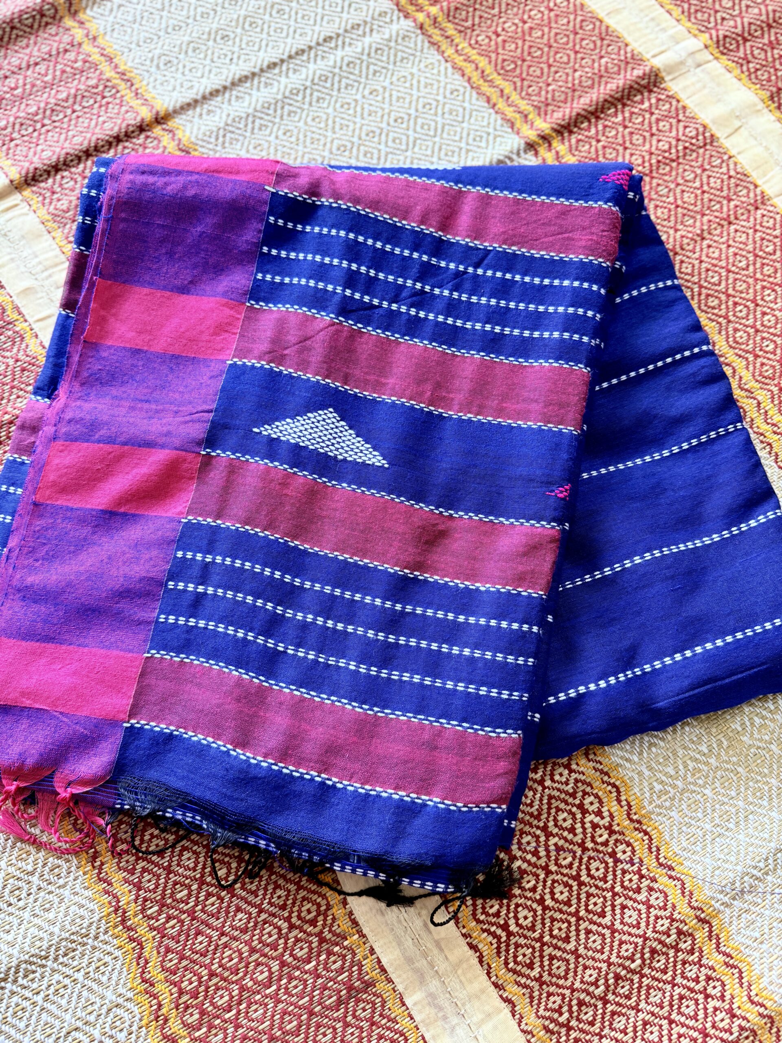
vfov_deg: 71.6
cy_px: 522
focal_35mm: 24
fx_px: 723
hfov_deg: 56.8
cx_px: 391
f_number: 1.78
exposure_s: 1/121
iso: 200
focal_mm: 6.76
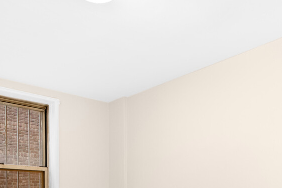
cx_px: 216
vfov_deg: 30.7
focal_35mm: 40
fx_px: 313
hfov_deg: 46.5
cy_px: 193
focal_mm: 10
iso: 200
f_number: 8
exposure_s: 2.5
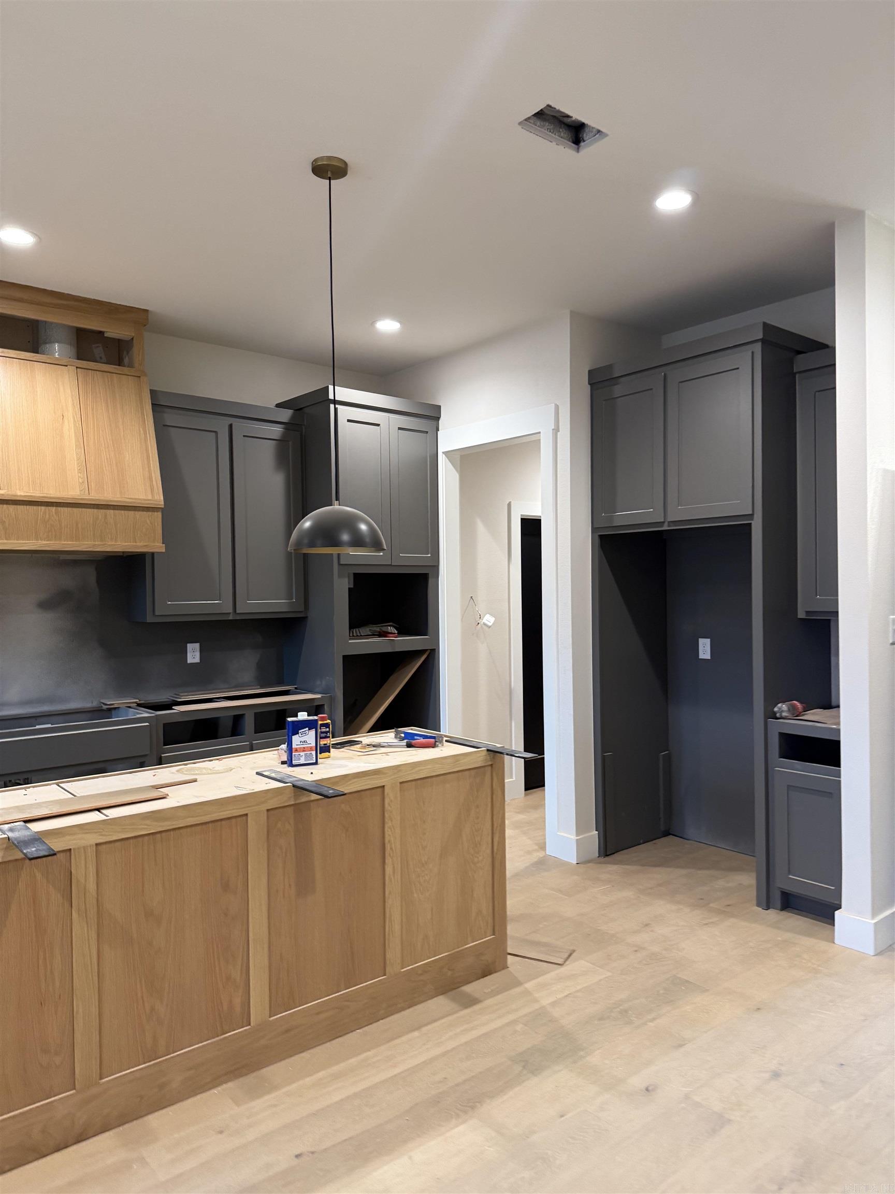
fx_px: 827
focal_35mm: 24
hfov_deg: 56.8
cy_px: 597
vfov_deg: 71.6
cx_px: 448
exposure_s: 1/60
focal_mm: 6.76
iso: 200
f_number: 1.78
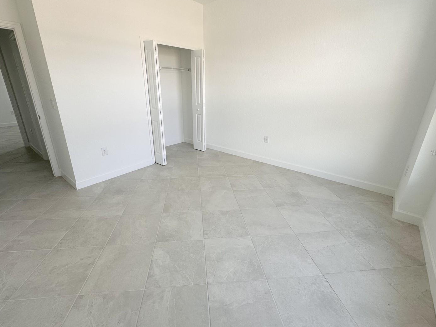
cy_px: 153
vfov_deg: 78.0
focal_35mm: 16
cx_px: 211
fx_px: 202
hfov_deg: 94.5
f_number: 2.2
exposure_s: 1/99
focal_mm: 2.22
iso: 64
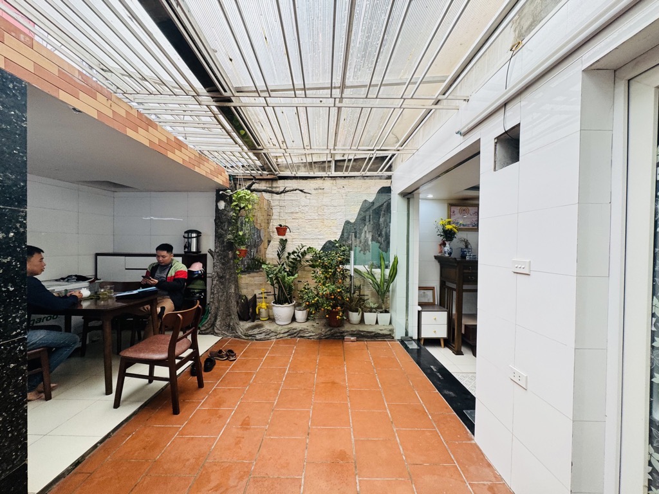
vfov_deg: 85.7
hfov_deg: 102.1
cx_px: 330
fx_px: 267
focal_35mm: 14
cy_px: 247
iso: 100
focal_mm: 2.22
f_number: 2.2
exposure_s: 1/99
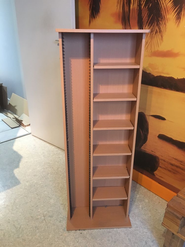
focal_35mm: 29
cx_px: 92
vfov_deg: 61.7
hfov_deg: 48.2
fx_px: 207
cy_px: 124
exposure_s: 1/17
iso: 400
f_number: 2.2
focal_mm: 4.15
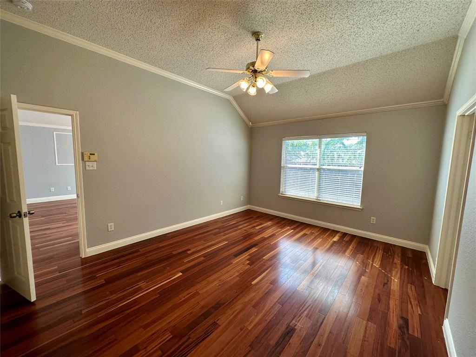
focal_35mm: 14
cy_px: 178
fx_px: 193
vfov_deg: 85.7
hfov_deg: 102.1
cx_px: 238
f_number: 2.2
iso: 100
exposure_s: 1/120
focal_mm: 2.22
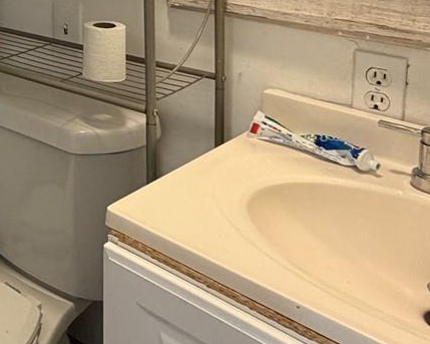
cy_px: -70
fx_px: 649
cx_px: -87
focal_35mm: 51
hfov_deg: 30.9
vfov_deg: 26.4
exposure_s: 1/60
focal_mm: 2.22
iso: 320
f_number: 2.2
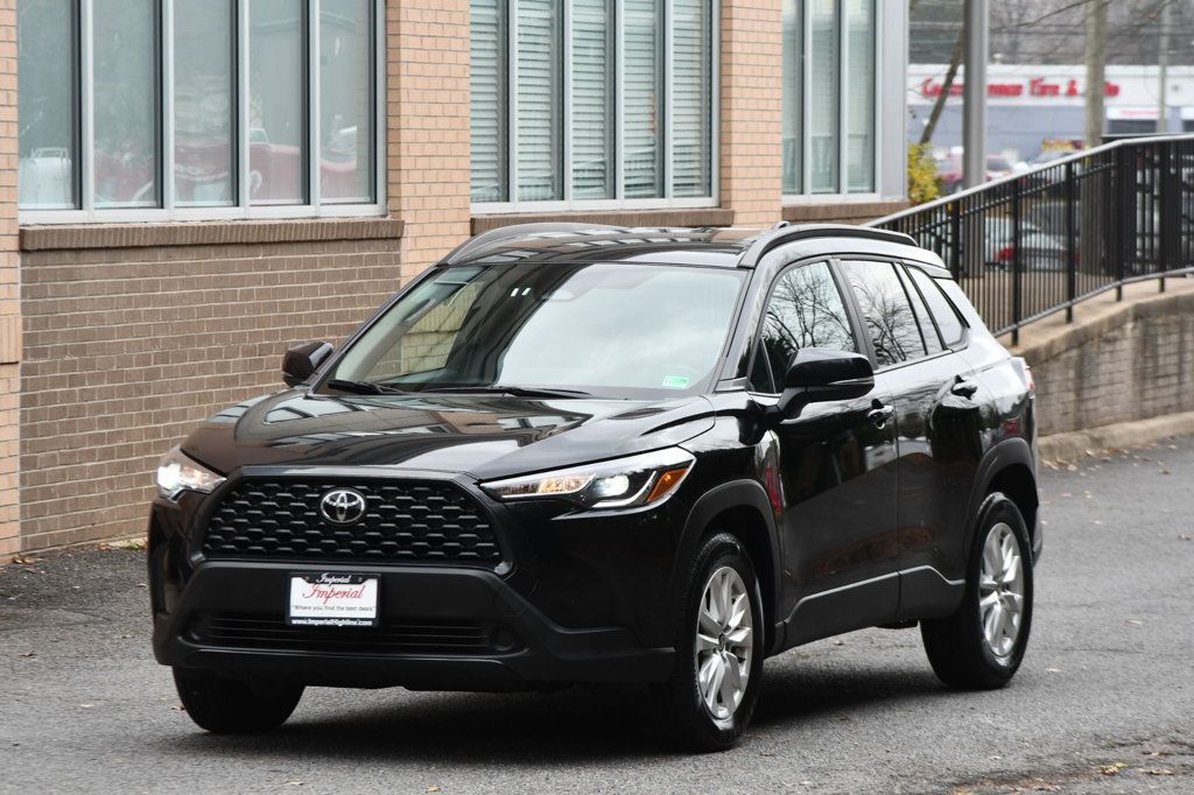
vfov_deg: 9.3
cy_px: 398
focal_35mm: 147
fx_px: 4874
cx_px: 597
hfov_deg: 14.0
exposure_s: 1/250
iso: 360
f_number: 5.6
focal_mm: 98
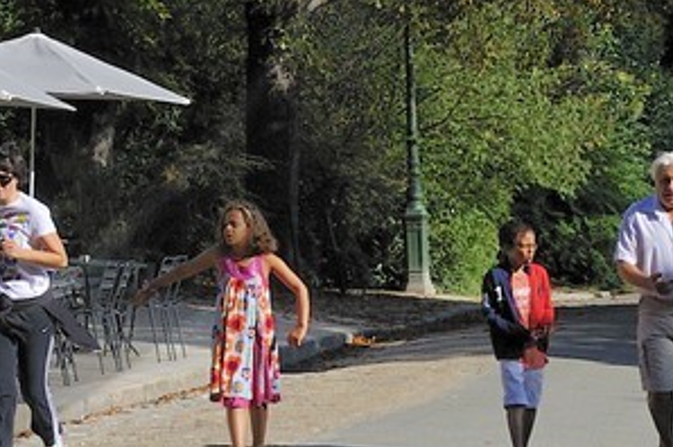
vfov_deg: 7.1
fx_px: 3511
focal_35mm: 188
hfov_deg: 10.5
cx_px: -425
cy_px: -394
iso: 200
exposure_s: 1/250
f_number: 13
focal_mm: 35
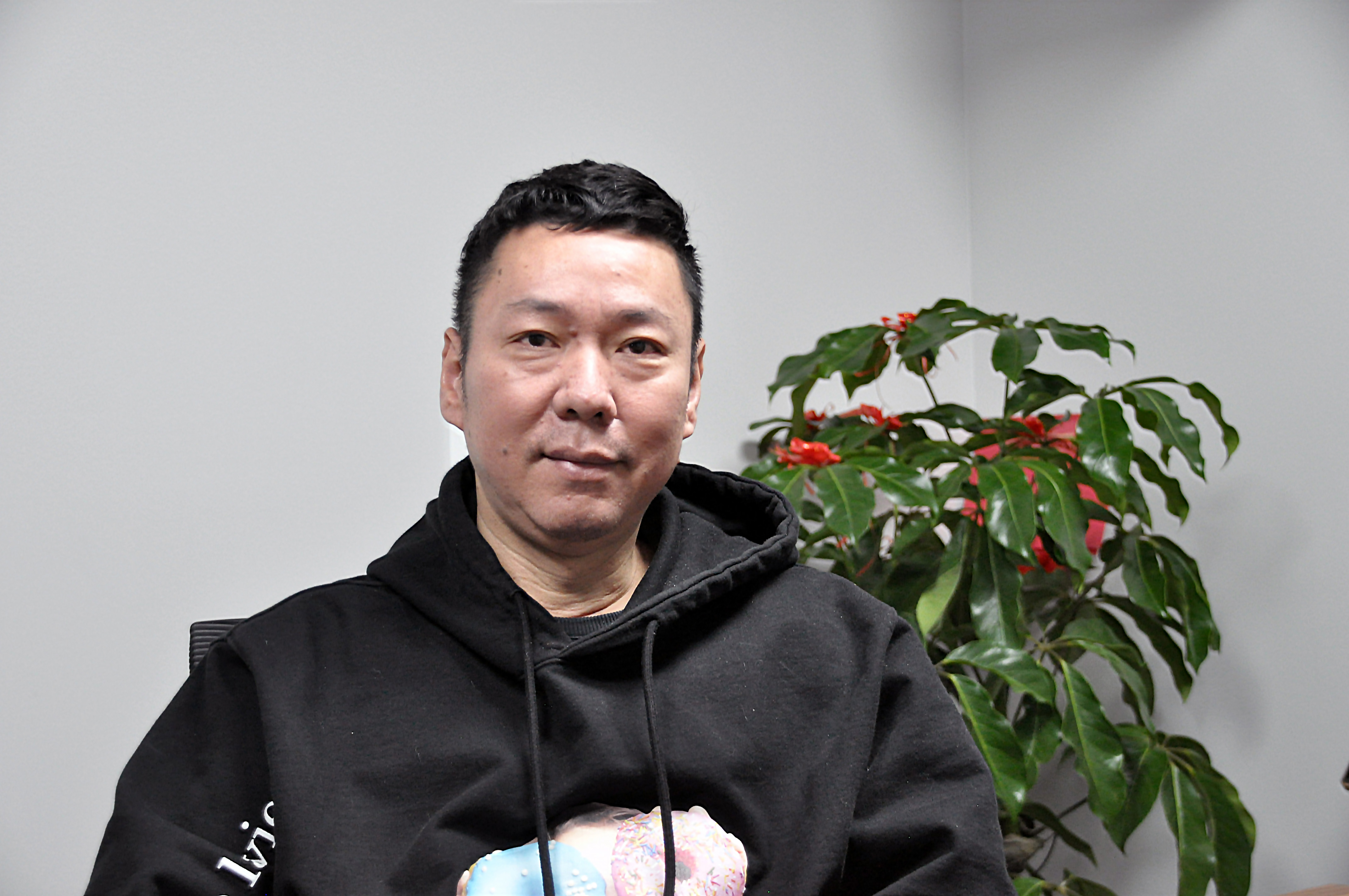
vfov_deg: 20.6
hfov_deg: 30.5
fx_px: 2470
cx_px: 674
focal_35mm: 66
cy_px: 448
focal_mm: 44
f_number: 4.5
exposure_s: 1/40
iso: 1250
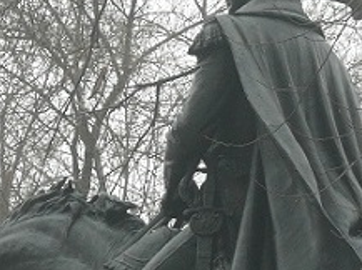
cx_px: 314
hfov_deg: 3.0
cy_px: 284
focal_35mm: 658
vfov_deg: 2.3
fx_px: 6870
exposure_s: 1/40
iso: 100
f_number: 6.3
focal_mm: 36.8
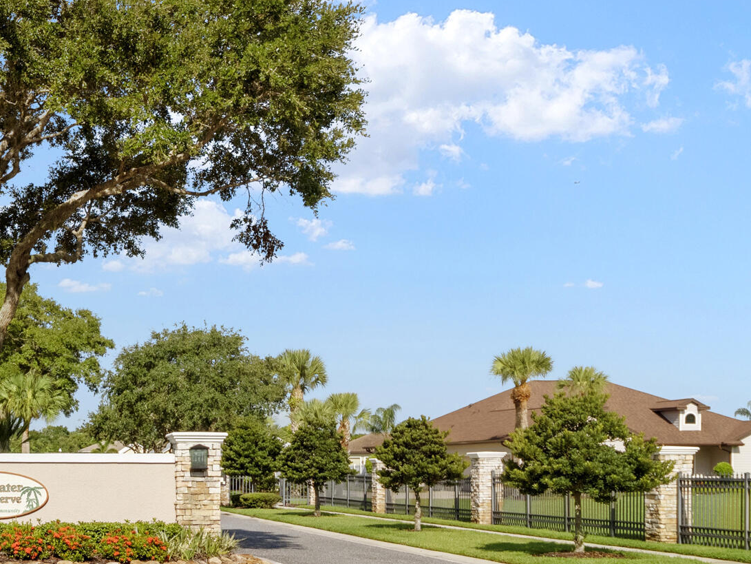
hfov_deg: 31.9
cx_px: -19
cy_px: 471
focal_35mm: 55
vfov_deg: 26.0
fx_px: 1194
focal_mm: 12
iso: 200
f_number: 5.6
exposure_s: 1/400
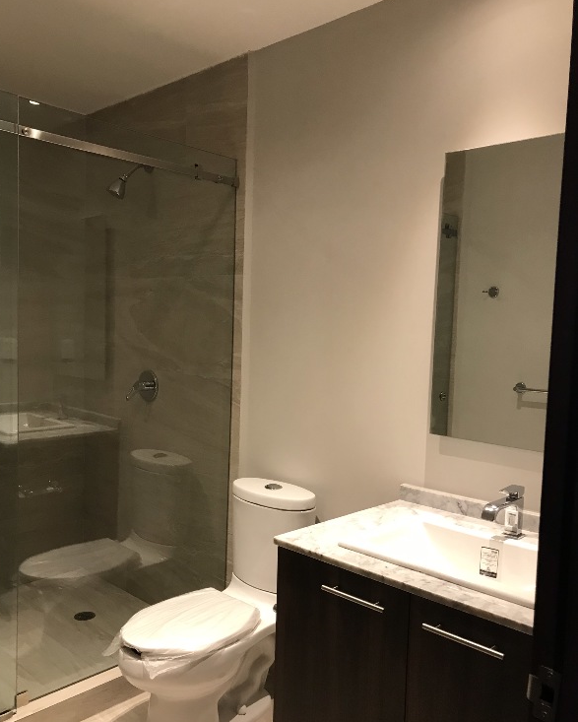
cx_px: 283
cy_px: 386
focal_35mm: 30
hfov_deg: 48.5
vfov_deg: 58.7
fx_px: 641
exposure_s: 1/17
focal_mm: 3.99
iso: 40
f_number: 1.8
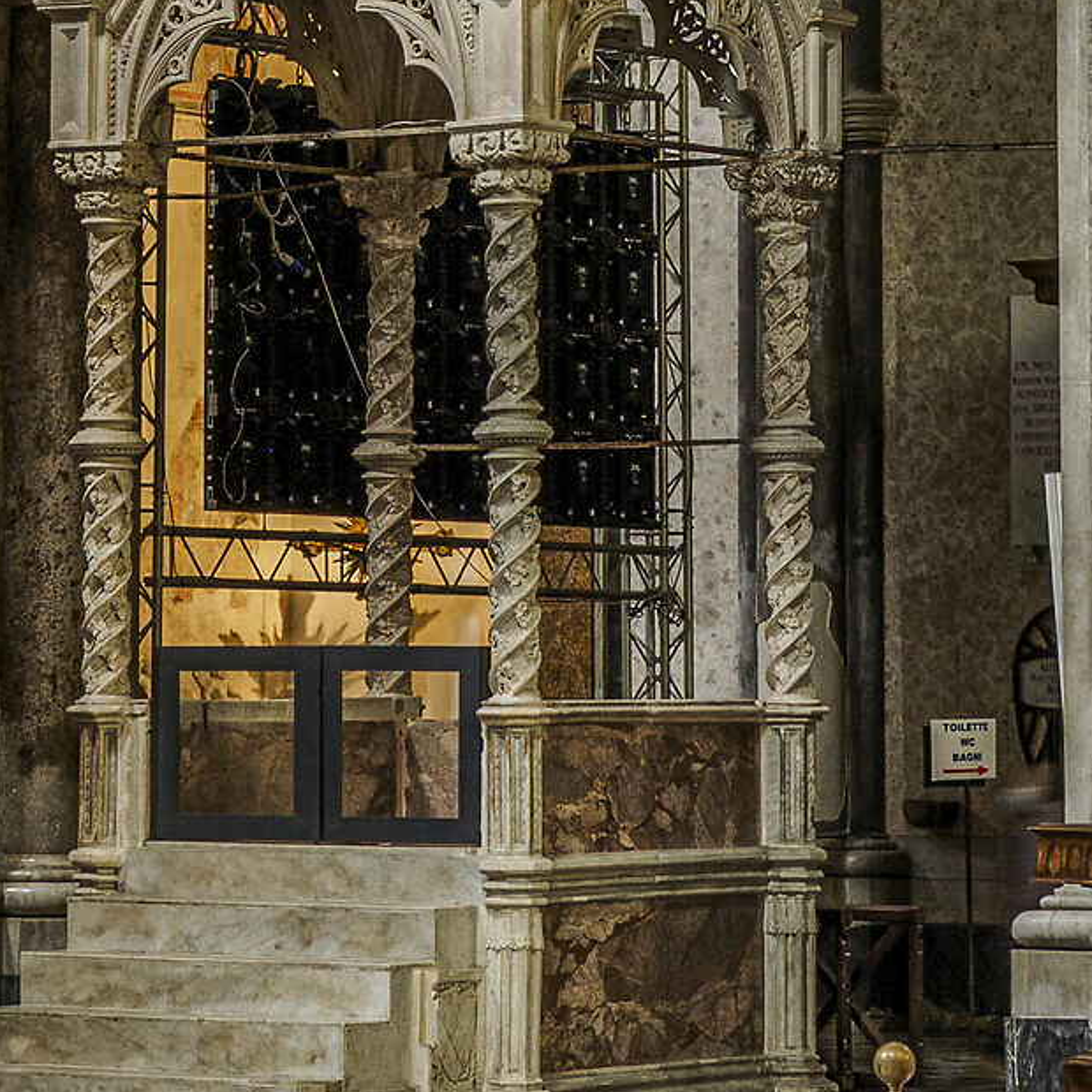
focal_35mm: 171
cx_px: 395
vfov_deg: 9.7
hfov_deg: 10.2
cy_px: -810
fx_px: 6103
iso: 200
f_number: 5
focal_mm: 25
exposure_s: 1/5
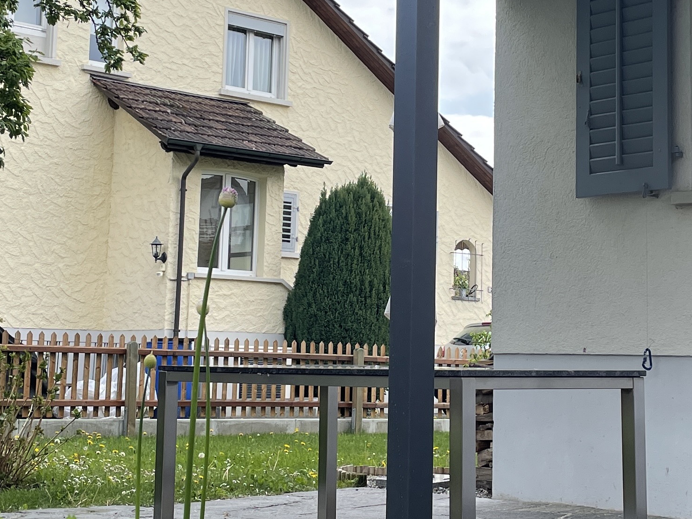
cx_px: 402
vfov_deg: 20.7
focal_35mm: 71
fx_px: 1419
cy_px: 187
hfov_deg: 27.4
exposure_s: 1/932
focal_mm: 4.2
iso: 32
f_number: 1.6
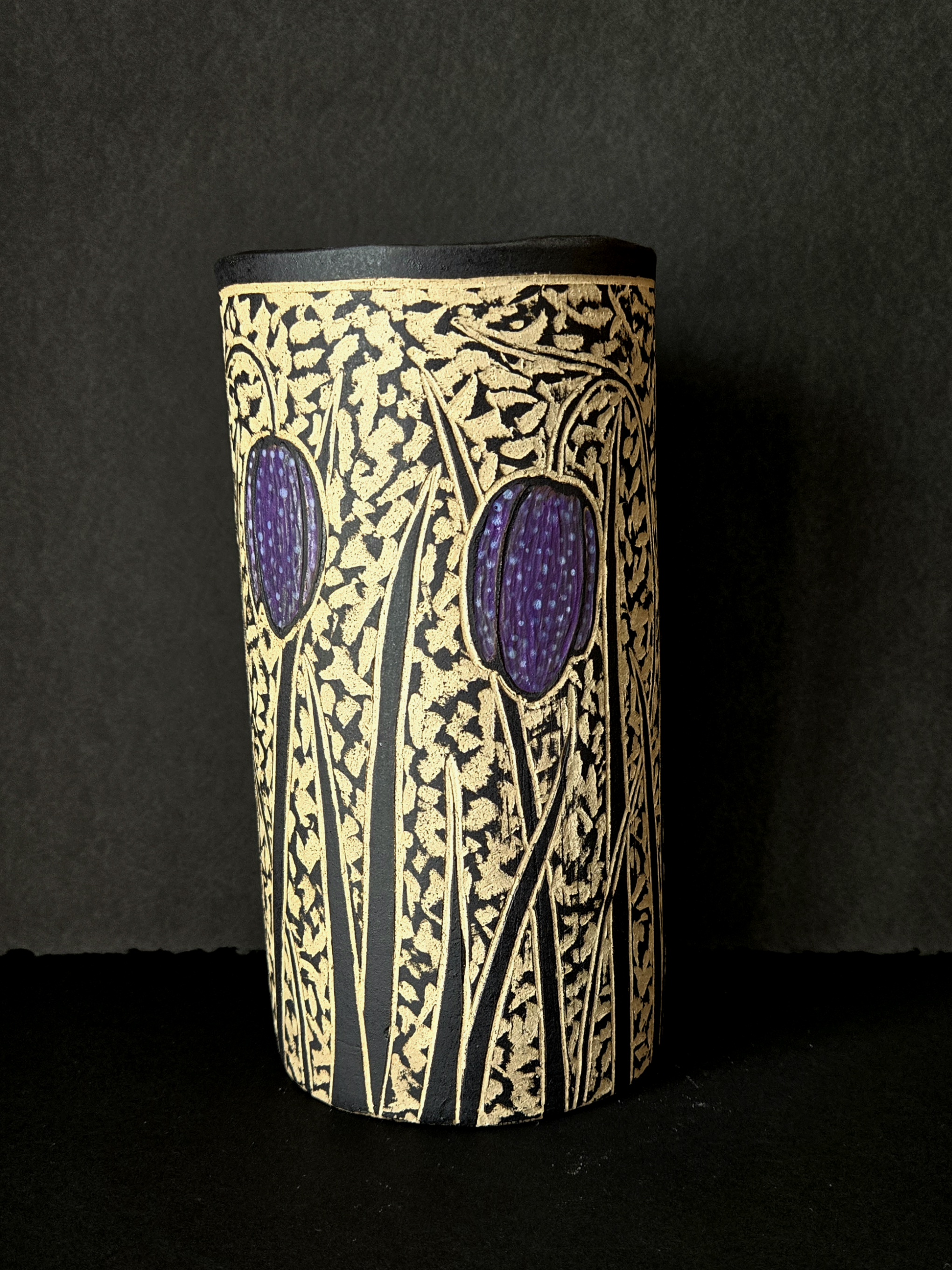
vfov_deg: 73.9
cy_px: 635
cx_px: 476
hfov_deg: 58.9
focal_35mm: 23
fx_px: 843
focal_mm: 5.4
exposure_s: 1/120
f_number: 1.8
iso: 250
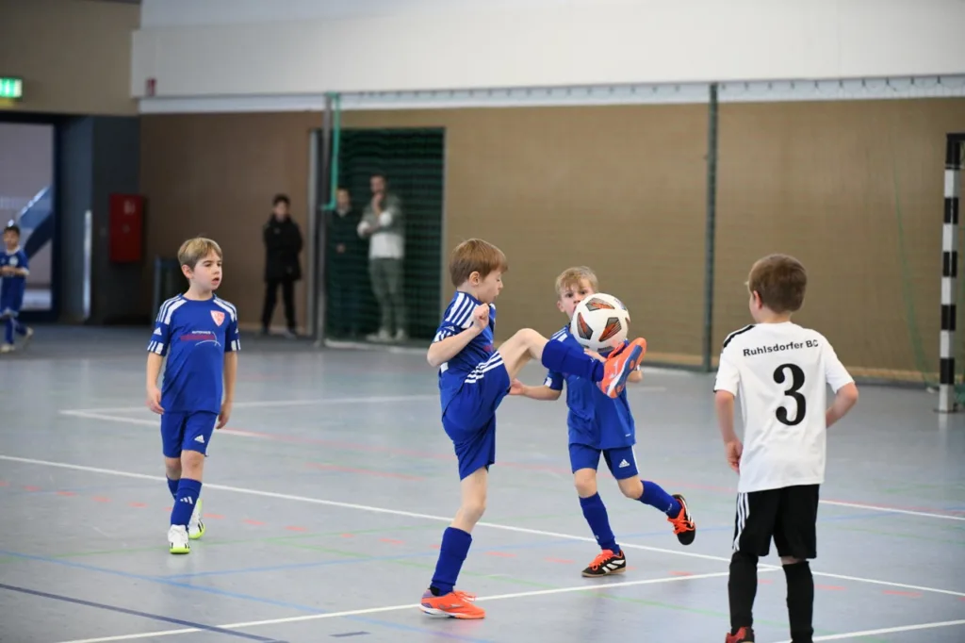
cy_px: 322
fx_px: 2947
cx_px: 482
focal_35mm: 110
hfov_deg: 18.6
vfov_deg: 12.4
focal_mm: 110
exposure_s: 1/1250
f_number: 2.8
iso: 8000
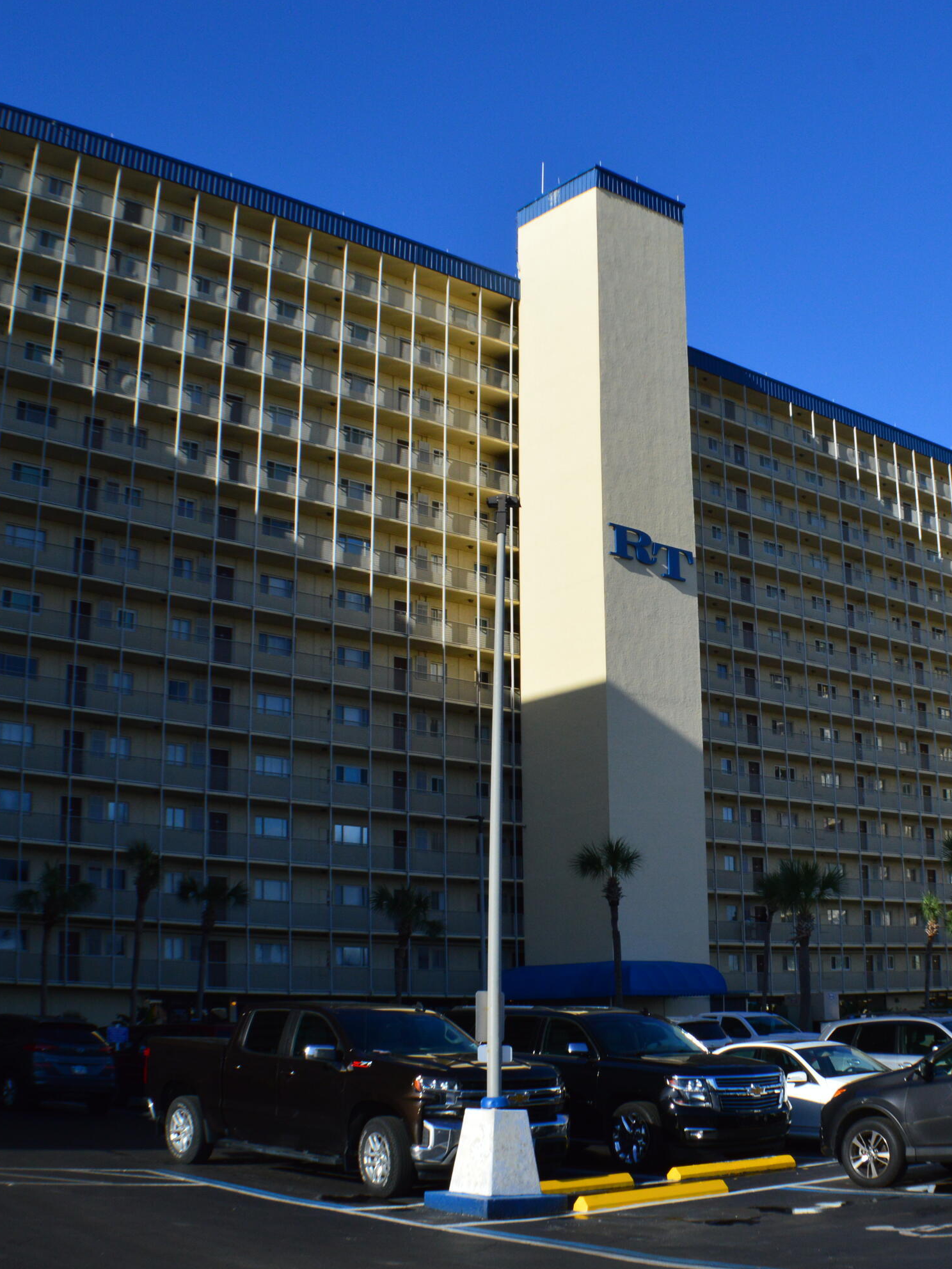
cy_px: 636
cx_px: 645
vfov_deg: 31.7
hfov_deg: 23.9
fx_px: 2237
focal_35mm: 61
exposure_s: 1/500
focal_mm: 28
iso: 400
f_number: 11
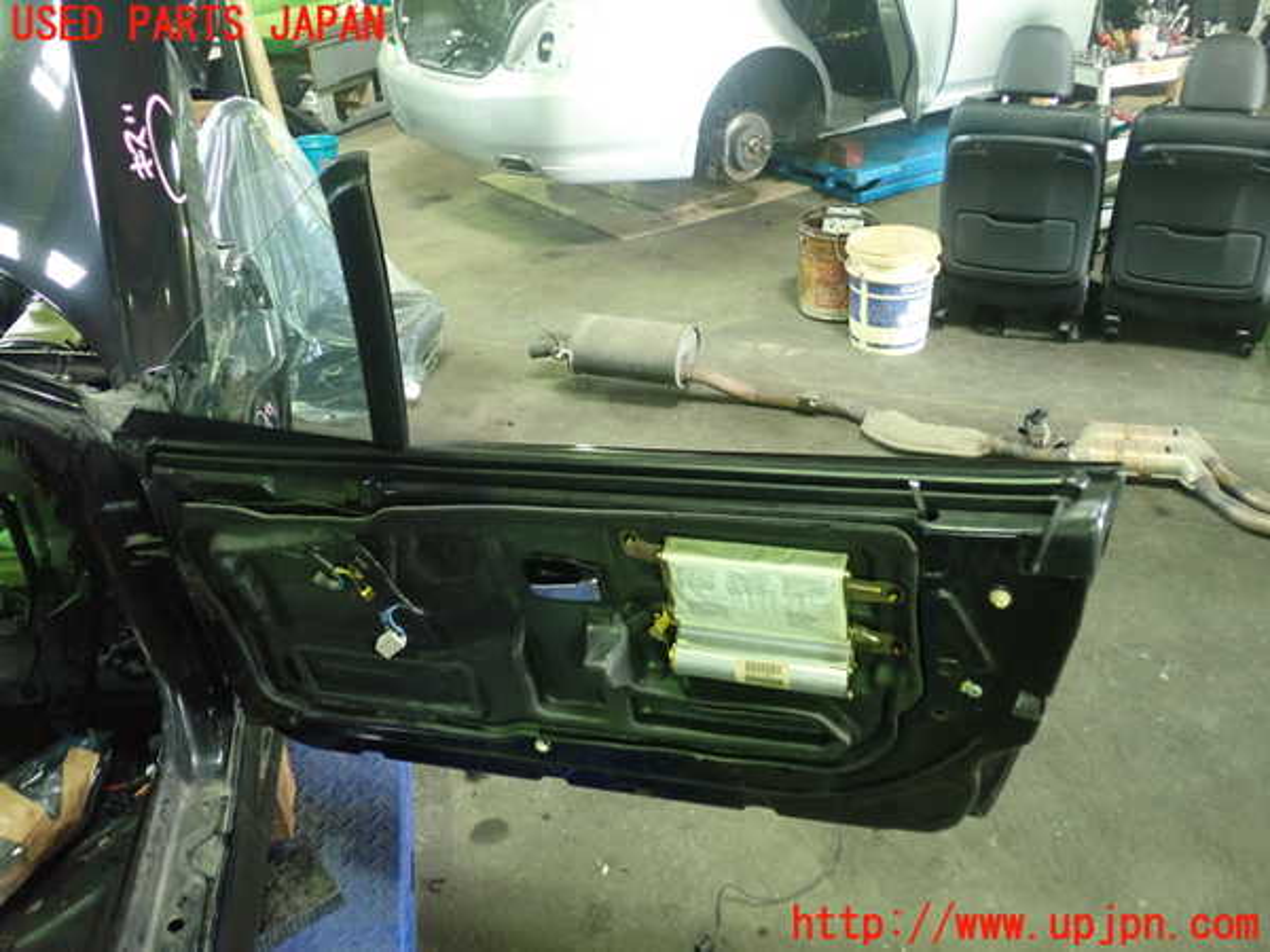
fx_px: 1101
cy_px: 476
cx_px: 635
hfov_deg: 60.0
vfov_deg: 46.8
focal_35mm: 30
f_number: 2.3
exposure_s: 1/60
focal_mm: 5.5
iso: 800
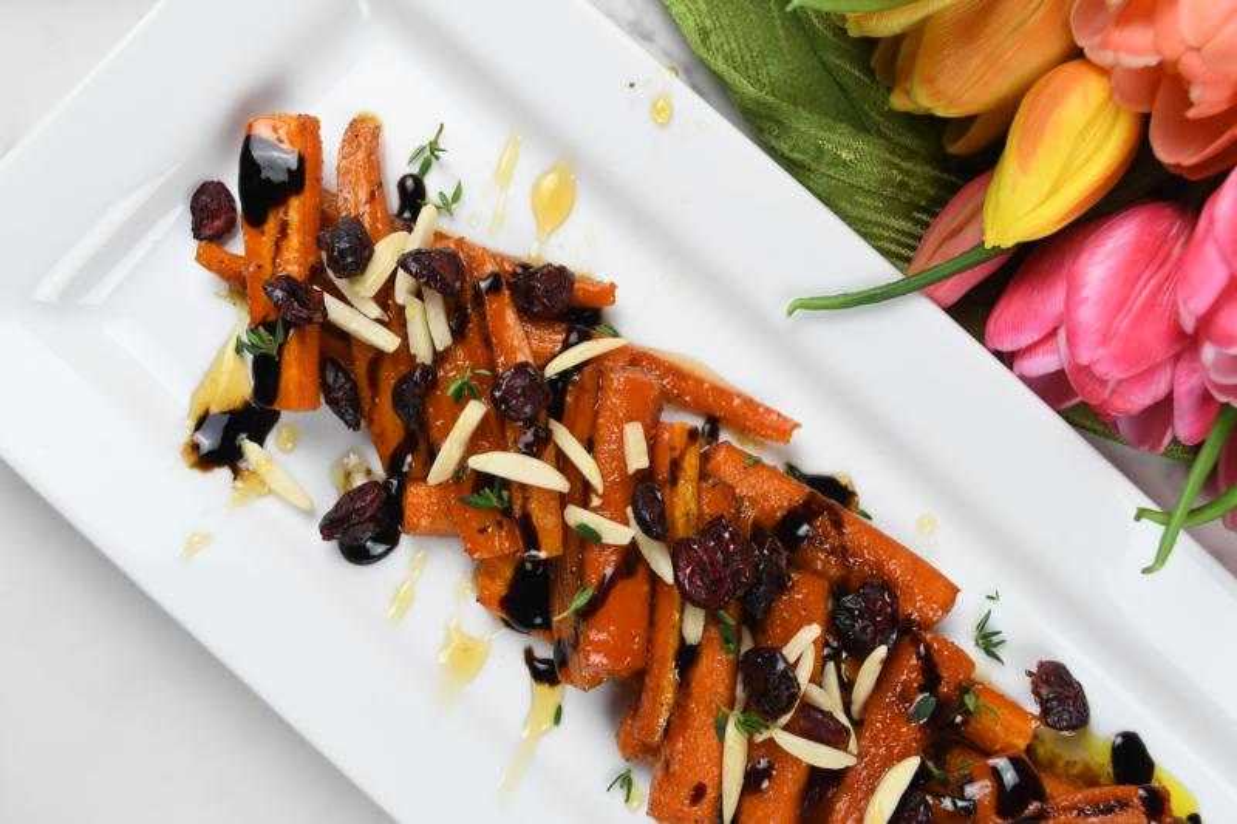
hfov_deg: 45.4
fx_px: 1477
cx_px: 618
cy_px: 412
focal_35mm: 43
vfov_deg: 31.2
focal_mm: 29
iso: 1600
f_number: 6.3
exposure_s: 1/125
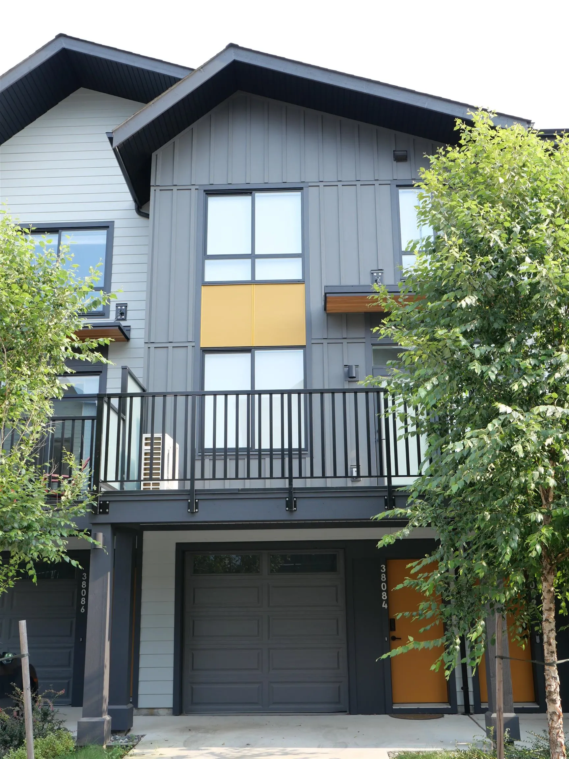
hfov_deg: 38.7
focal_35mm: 37
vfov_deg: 50.1
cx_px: 284
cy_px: 380
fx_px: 811
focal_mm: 16.5
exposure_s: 1/125
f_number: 5.6
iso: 200
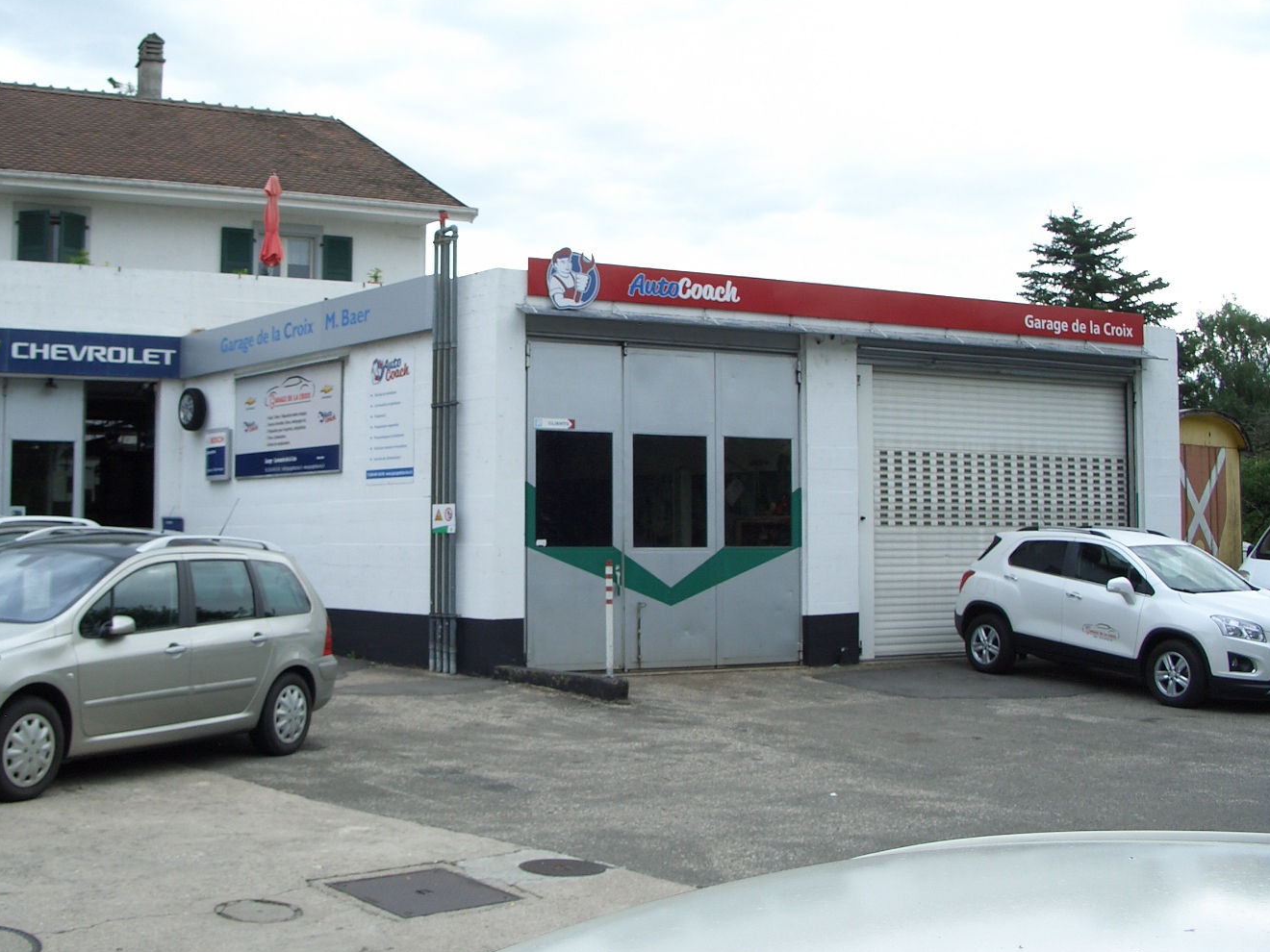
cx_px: 505
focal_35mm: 40
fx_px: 1468
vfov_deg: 35.9
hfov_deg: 46.5
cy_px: 432
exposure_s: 1/125
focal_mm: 7.1
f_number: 2.8
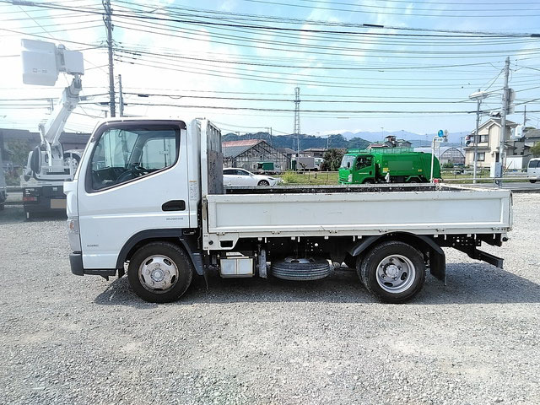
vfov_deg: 51.4
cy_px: 202
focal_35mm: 27
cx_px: 270
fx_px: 421
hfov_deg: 65.3
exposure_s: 1/645
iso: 60
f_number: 2.2
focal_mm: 3.46
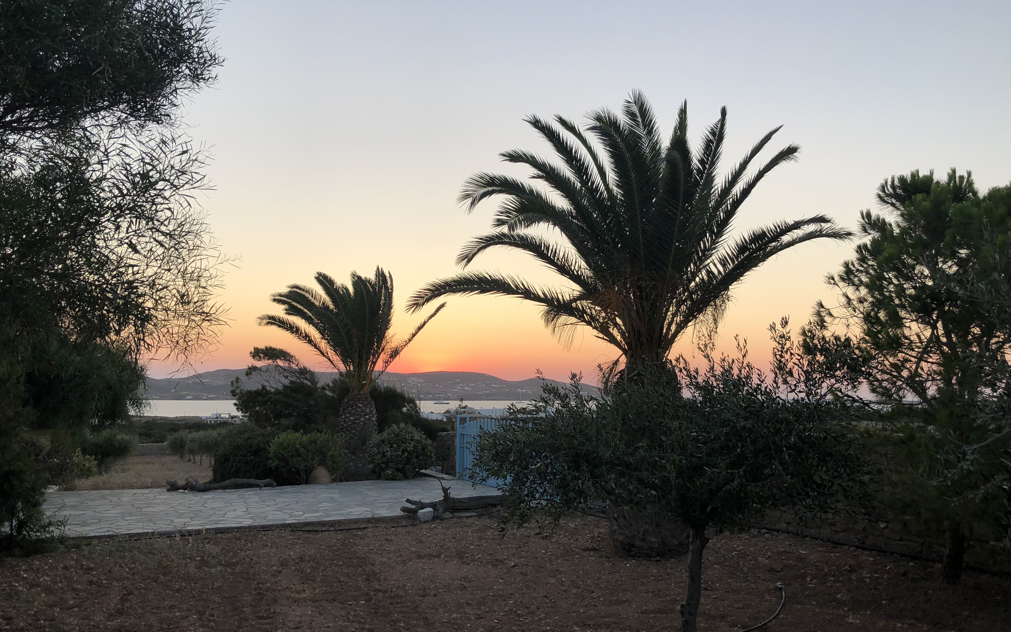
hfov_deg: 62.9
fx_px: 827
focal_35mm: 30
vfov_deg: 41.8
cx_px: 503
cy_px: 329
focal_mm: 3.99
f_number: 1.8
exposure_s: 1/302
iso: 20
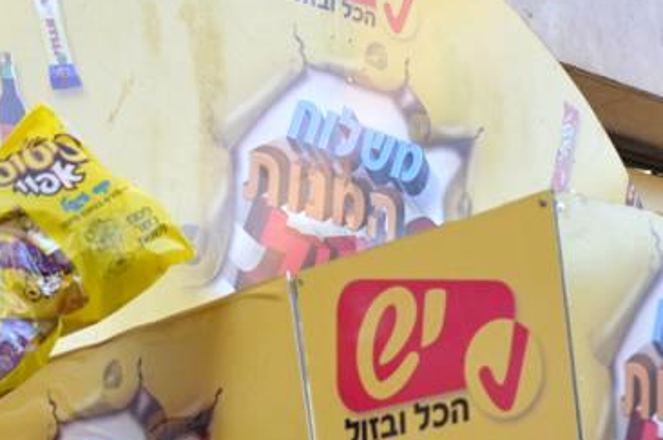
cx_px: 170
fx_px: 1545
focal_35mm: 84
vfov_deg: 16.2
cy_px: 272
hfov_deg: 24.0
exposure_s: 1/160
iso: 400
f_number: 6.3
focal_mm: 20
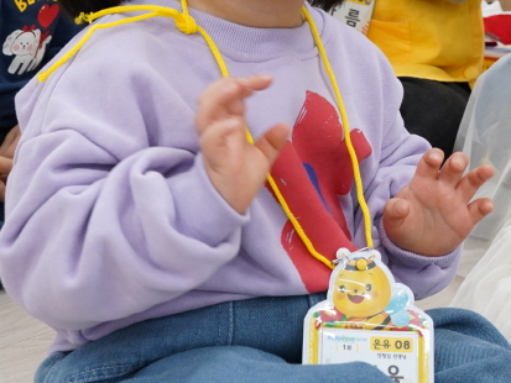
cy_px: -79
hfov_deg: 20.1
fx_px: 1403
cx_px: 499
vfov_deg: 15.0
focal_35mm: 95
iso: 2500
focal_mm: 34
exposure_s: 1/60
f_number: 7.1
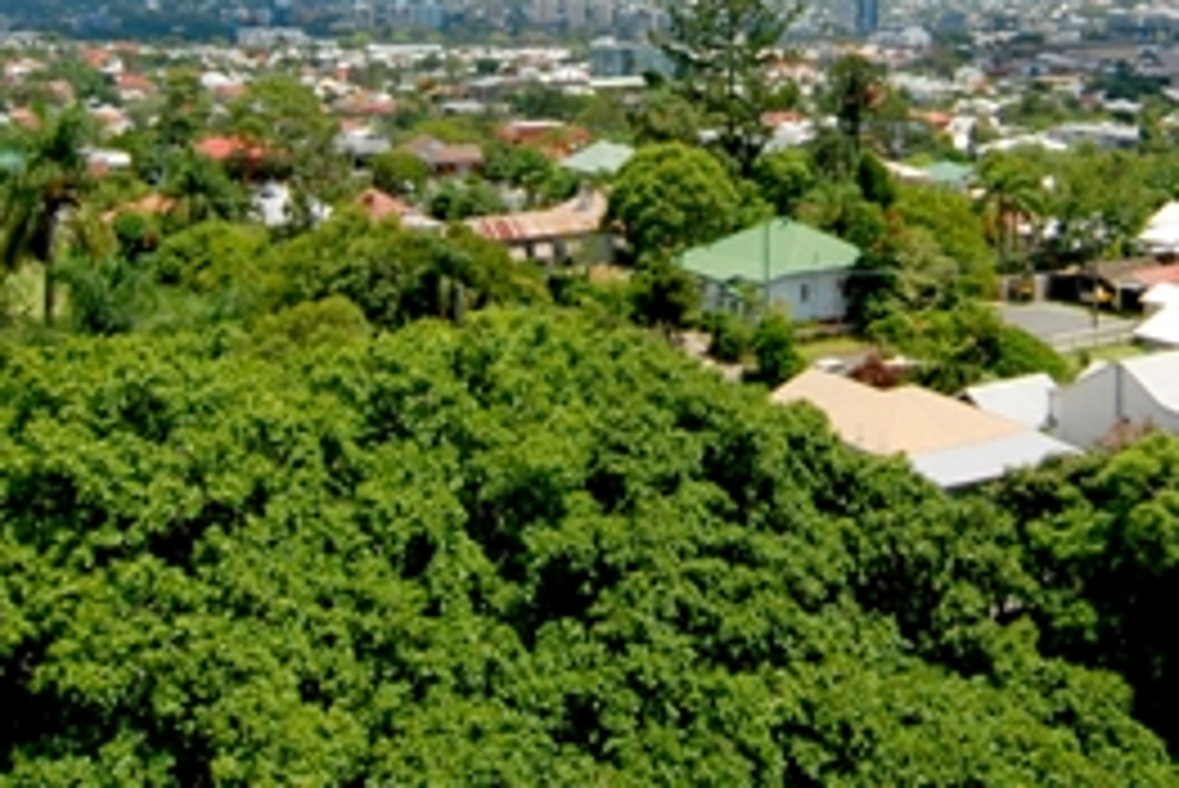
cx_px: 778
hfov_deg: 43.9
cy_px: -5
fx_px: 1442
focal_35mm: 44
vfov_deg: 28.6
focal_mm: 12
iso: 250
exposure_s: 1/100
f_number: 18
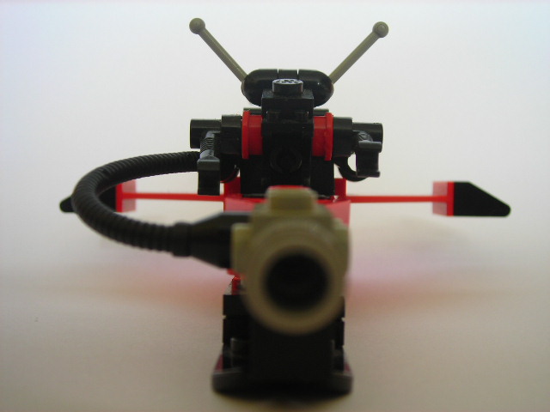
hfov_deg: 40.4
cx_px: 275
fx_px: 747
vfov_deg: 30.9
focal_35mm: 47
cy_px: 206
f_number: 3.4
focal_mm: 7.8
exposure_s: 1/21.2
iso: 50
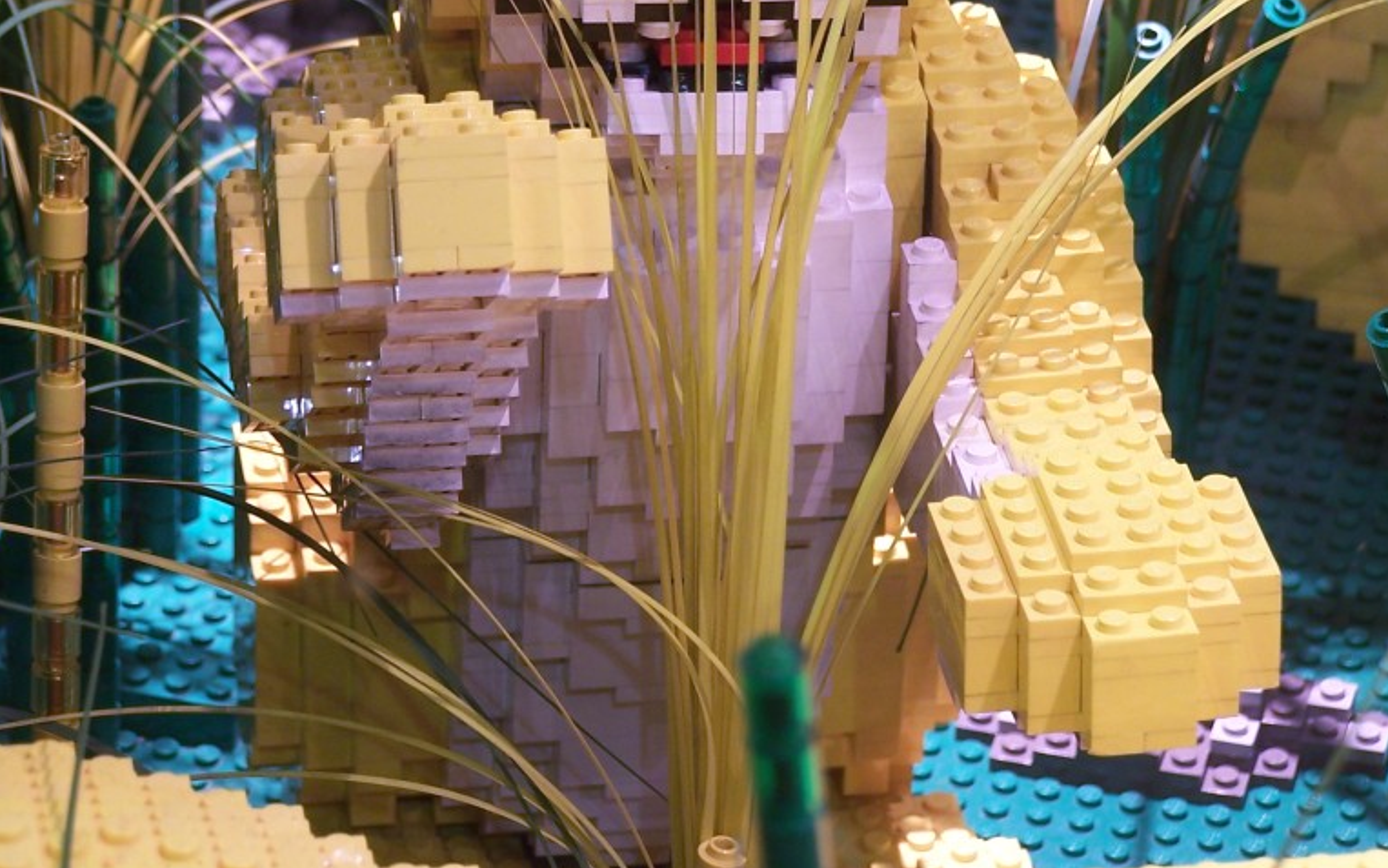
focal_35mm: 182
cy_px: 86
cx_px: 697
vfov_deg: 7.2
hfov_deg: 11.5
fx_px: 6885
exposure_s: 1/4
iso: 80
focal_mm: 21.2
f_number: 3.2
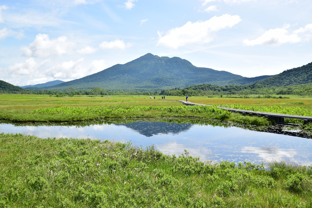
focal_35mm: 33
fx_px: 286
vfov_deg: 40.0
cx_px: 156
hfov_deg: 57.2
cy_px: 104
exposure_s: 1/500
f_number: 9
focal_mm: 22
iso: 200
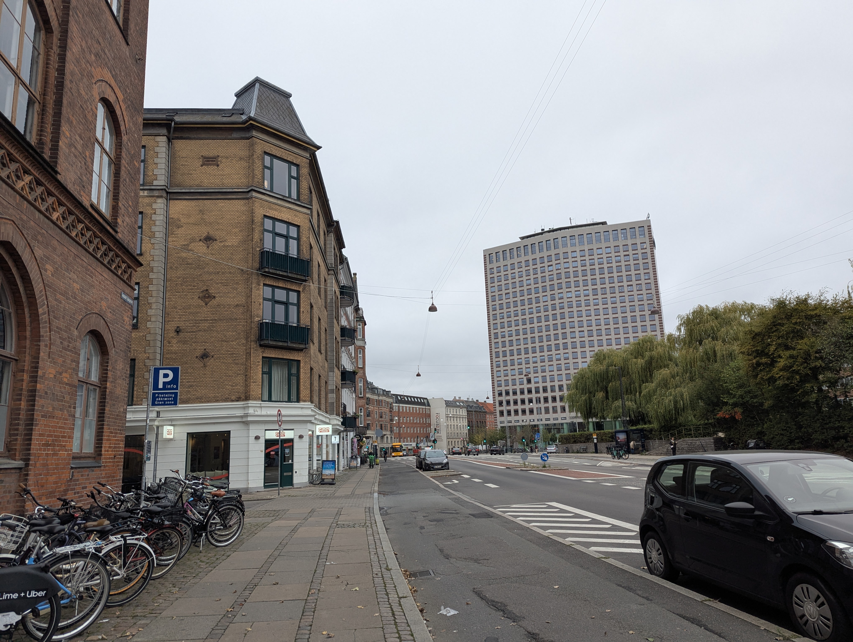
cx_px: 426
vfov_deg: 56.9
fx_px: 592
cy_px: 321
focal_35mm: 24
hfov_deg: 71.5
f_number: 1.85
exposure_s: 1/434
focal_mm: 6.81
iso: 61
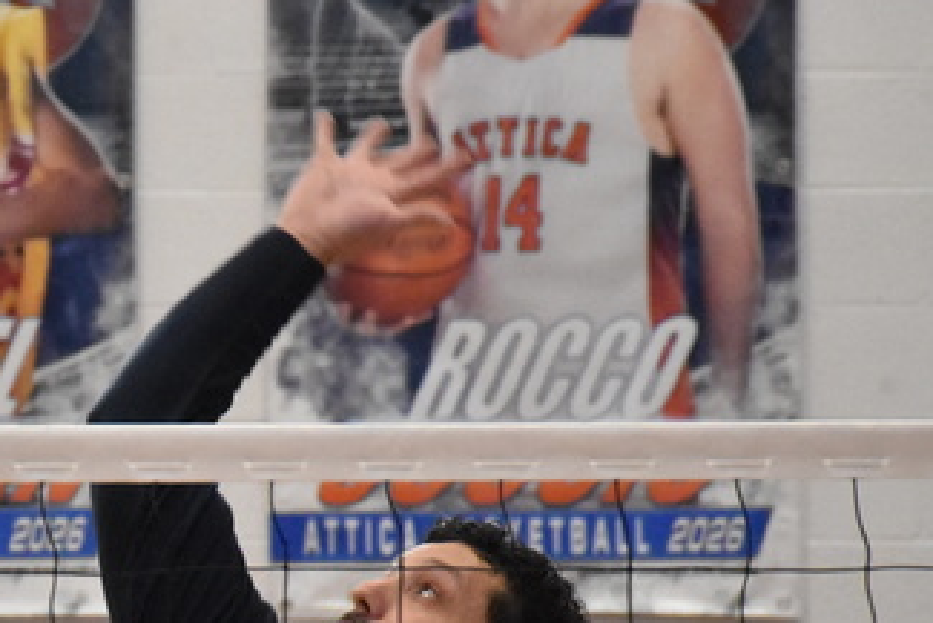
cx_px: -138
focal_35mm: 614
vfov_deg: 2.2
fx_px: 15919
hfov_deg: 3.4
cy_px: 541
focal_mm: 130
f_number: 5.6
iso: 6400
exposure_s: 1/640
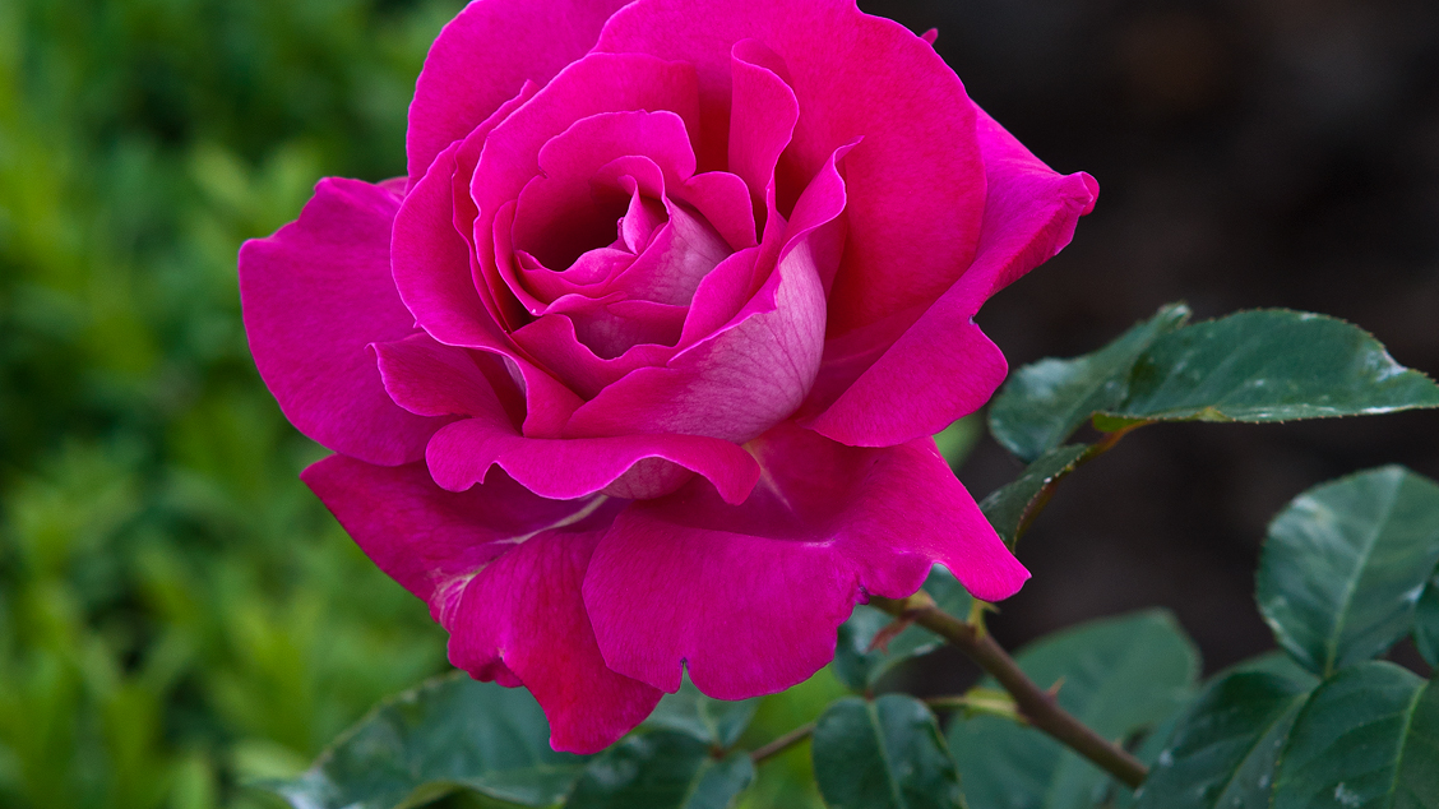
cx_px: 720
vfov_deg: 3.8
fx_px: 12200
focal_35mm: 320
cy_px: 301
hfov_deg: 6.8
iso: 250
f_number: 6.3
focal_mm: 135
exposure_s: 1/100
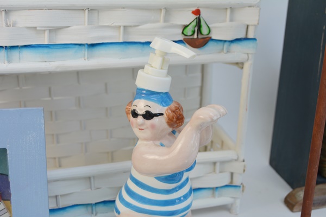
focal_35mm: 48
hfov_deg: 41.1
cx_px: 163
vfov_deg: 28.1
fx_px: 435
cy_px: 108
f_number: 5.6
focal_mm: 32
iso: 200
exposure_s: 1/125
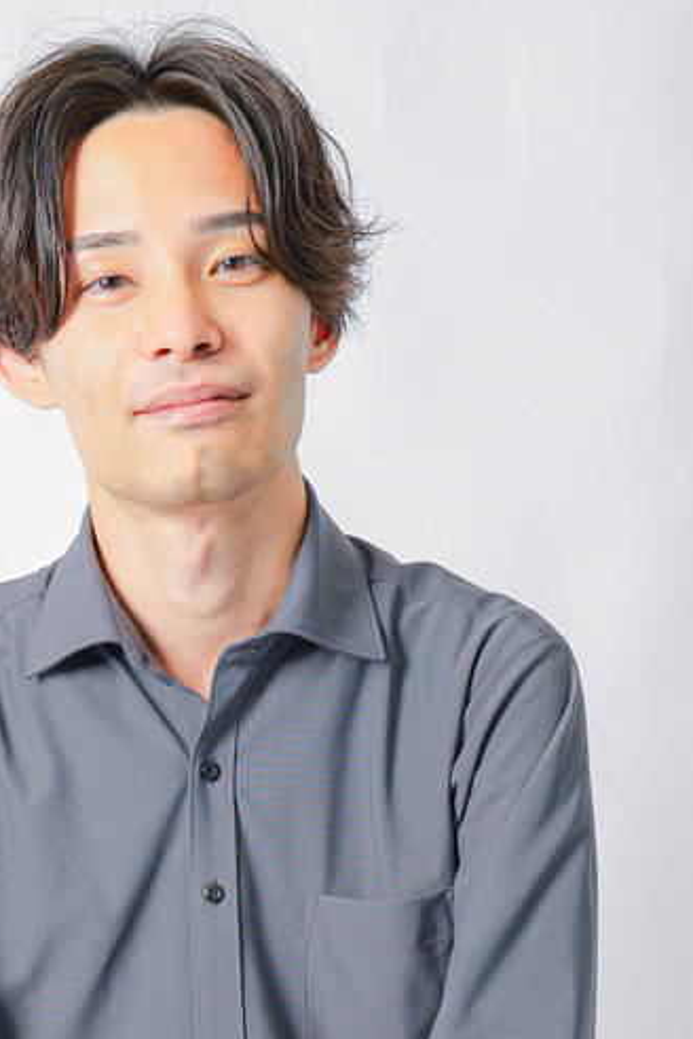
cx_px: 177
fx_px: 3003
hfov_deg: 13.1
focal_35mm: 104
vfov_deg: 19.5
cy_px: 771
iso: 100
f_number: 5.6
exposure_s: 1/100
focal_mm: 50
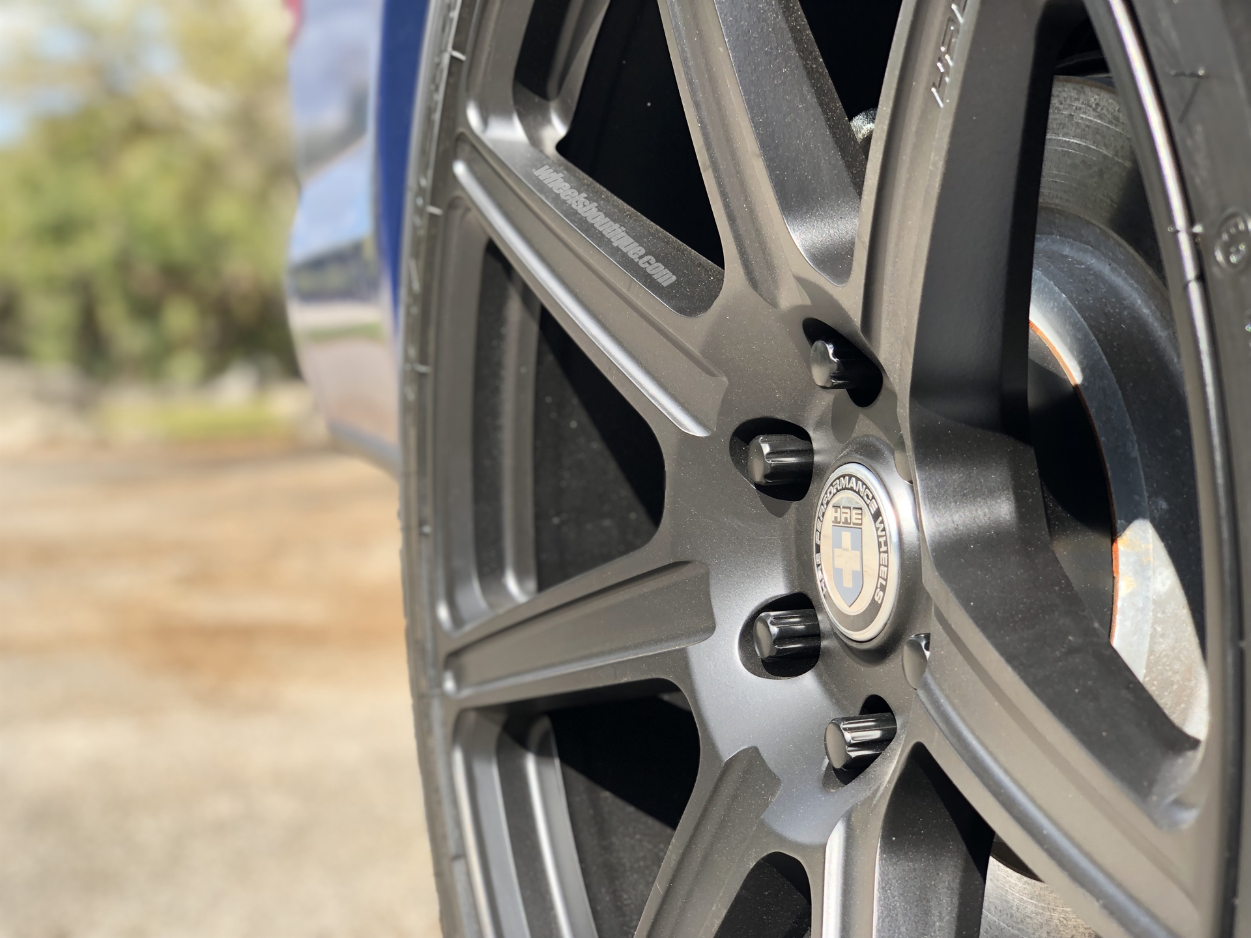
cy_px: 469
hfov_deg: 36.8
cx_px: 626
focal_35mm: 52
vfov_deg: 28.0
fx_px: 1879
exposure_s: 1/149
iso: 16
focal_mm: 6
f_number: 2.4
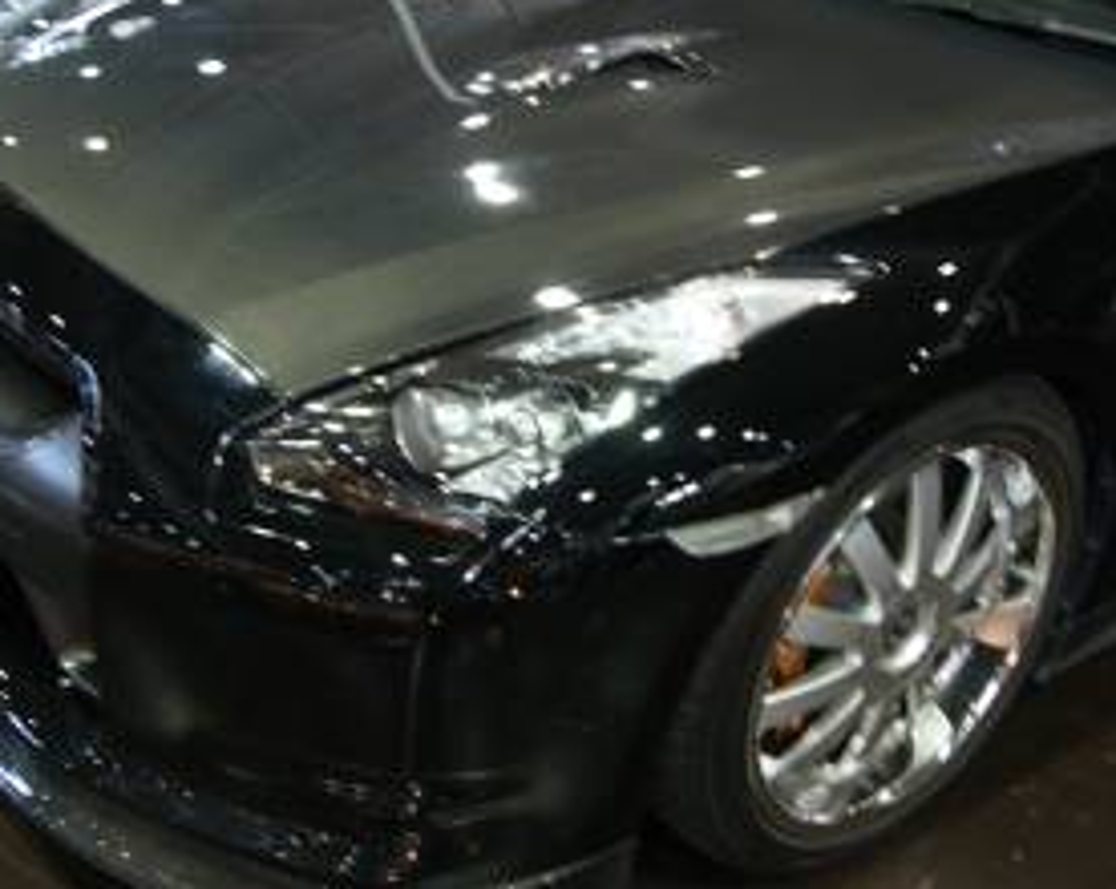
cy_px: 339
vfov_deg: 32.5
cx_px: 590
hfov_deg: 40.4
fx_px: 1517
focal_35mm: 46
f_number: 3.5
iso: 400
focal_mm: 18
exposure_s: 1/15
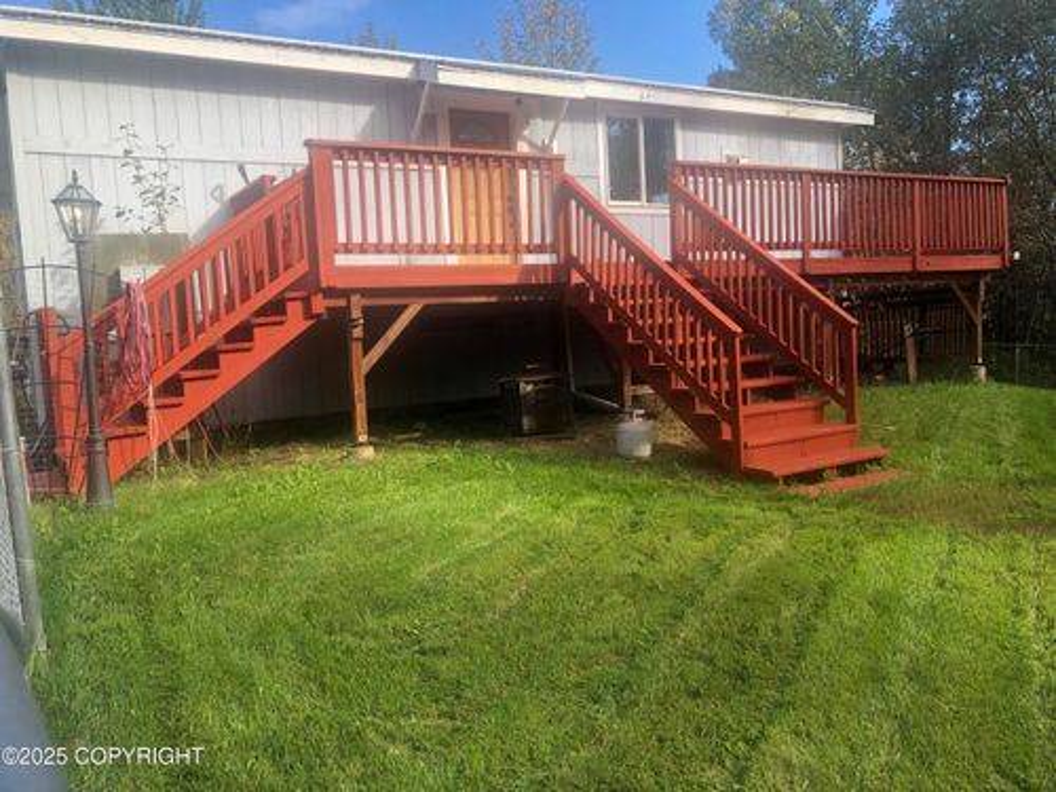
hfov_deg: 63.4
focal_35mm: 28
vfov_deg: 49.7
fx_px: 854
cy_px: 396
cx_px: 528
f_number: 1.8
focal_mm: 3.99
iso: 20
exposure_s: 1/546
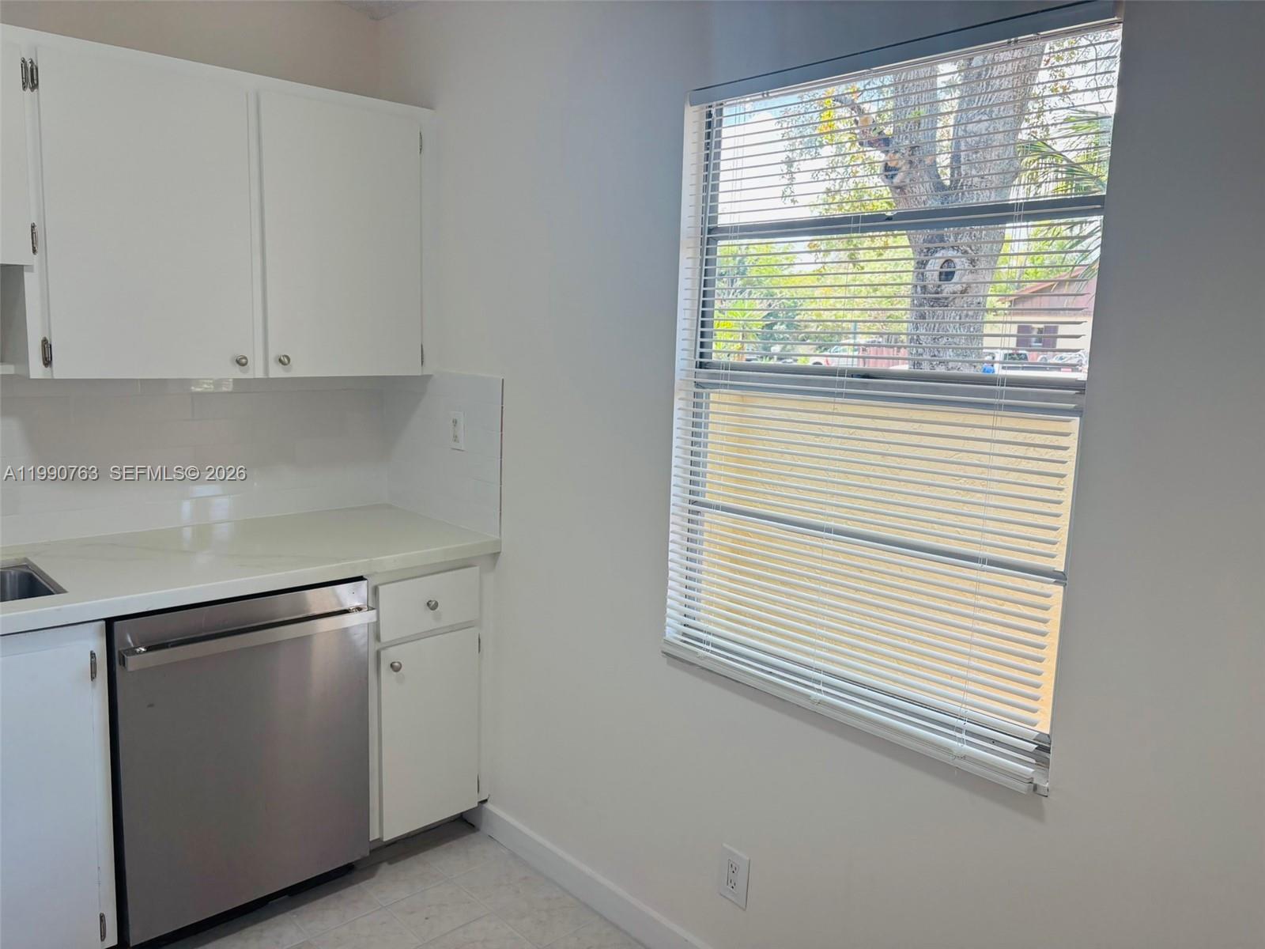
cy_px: 474
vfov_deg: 53.1
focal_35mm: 26
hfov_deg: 67.3
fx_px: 950
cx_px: 632
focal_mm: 5.96
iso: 64
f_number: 1.6
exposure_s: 1/229
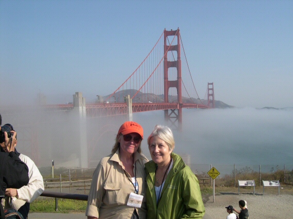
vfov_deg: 37.7
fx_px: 322
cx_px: 146
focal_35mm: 38
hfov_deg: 49.0
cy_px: 110
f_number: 7.6
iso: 100
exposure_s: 1/226
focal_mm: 8
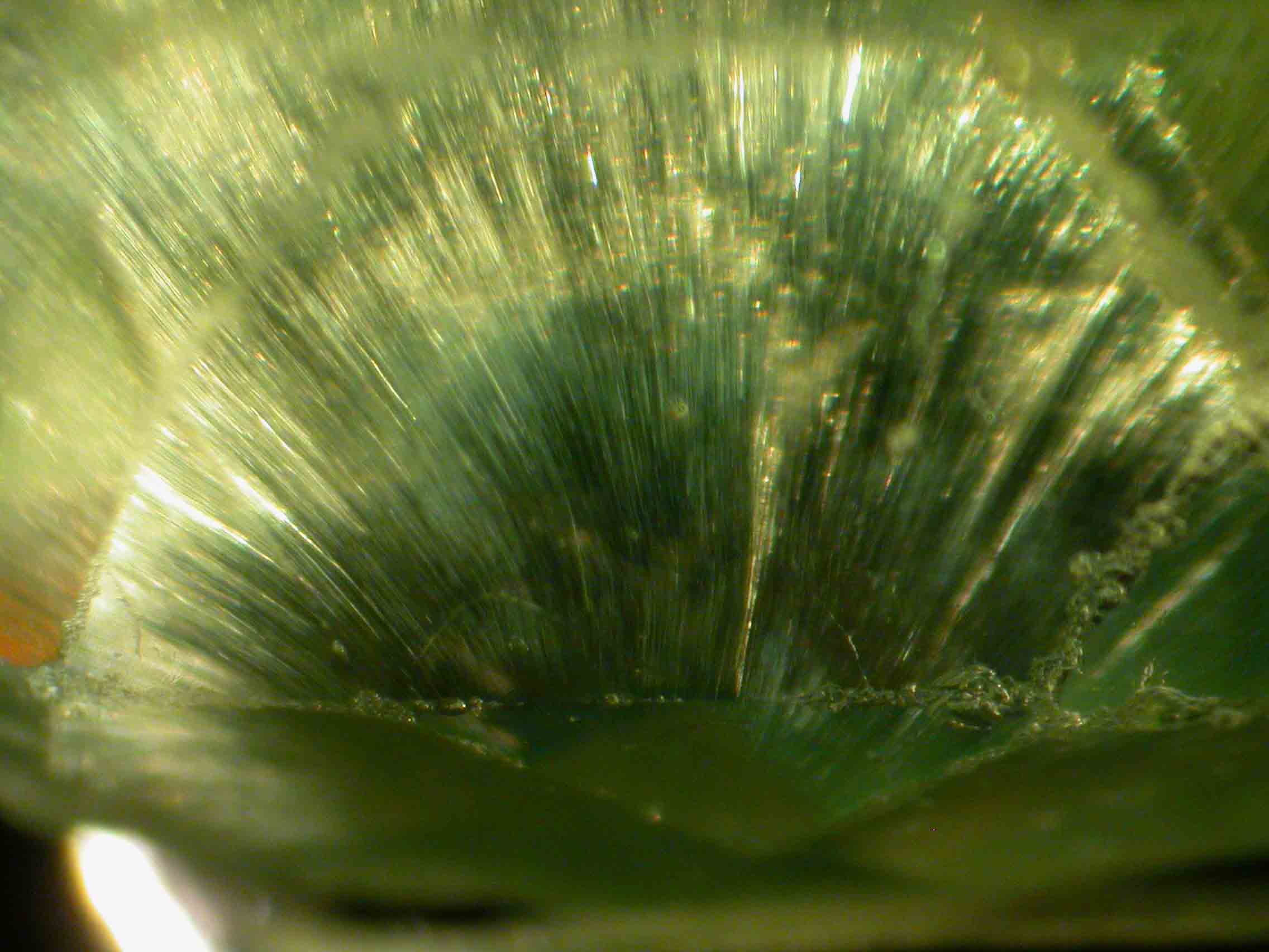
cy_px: 476
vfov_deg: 17.2
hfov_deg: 22.8
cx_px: 634
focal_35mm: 86
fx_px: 3153
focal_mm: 17.8
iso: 200
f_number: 4.1
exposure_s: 1/60
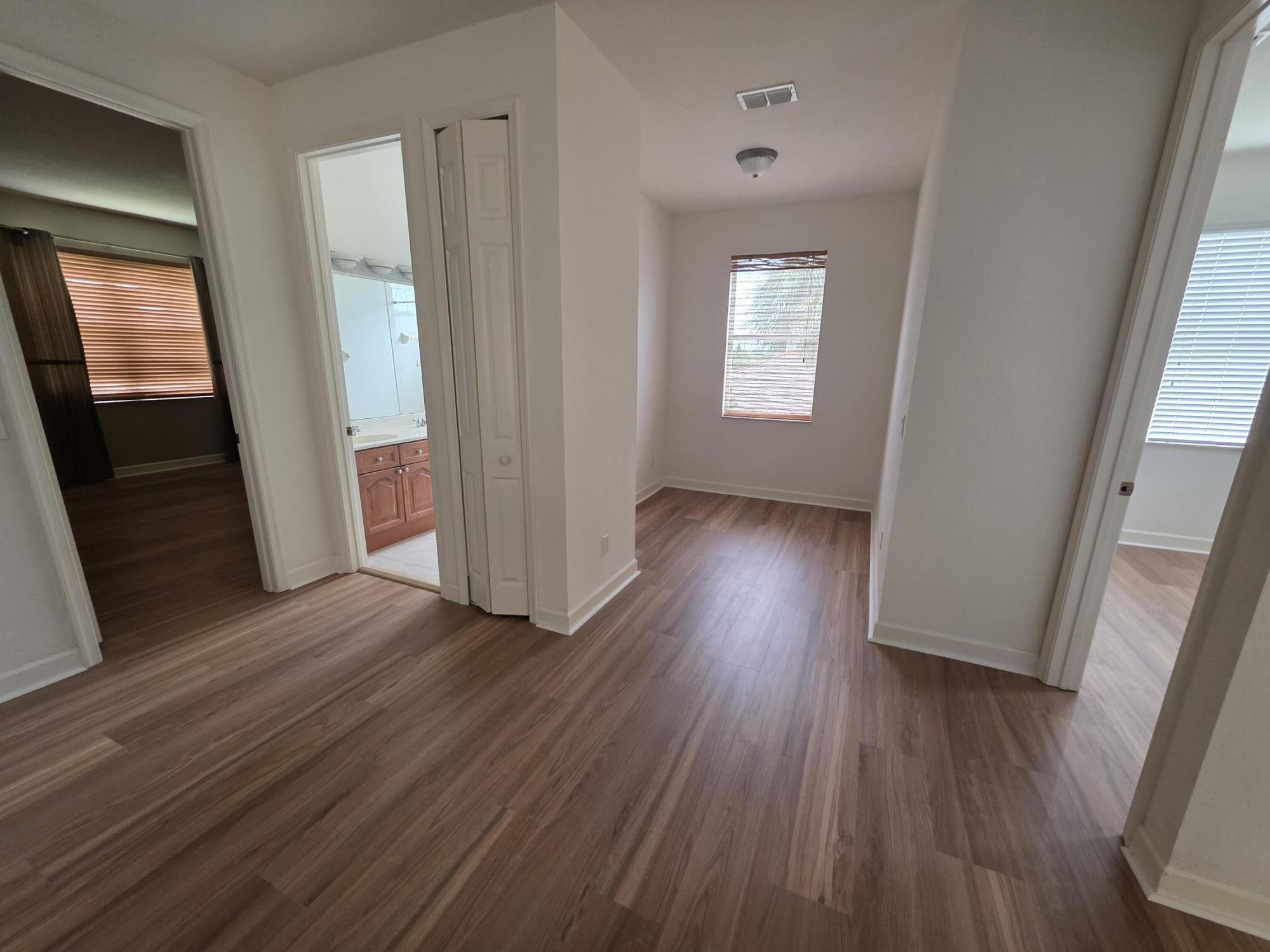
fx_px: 477
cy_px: 476
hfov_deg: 106.2
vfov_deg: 89.9
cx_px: 635
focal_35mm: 13
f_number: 1.9
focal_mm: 2.2
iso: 200
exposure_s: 1/60
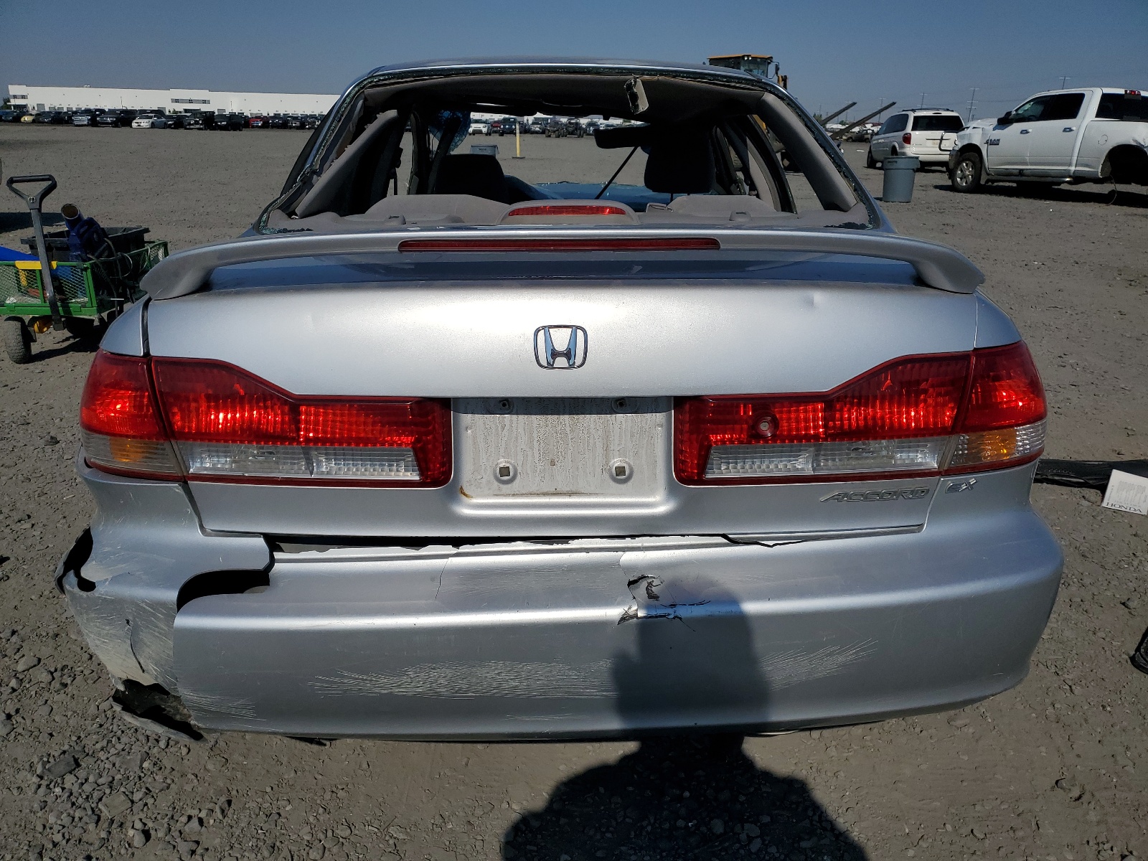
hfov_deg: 67.3
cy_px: 430
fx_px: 862
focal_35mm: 26
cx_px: 574
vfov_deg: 53.1
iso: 50
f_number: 1.5
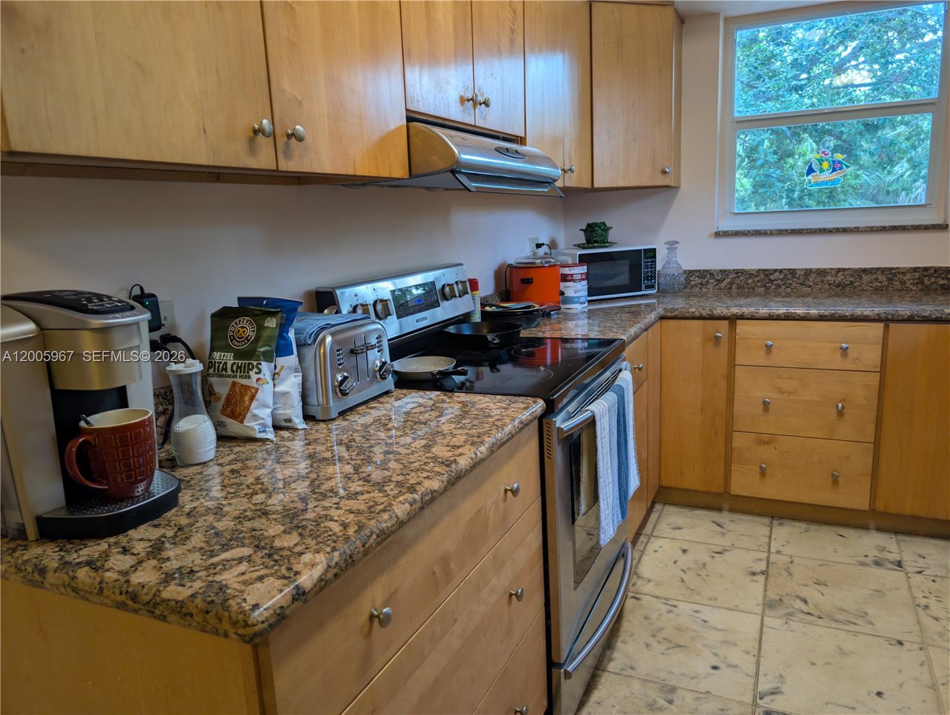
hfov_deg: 71.5
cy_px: 358
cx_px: 475
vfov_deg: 56.9
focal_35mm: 24
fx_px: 660
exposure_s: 1/40
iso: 101
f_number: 1.68
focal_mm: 6.9
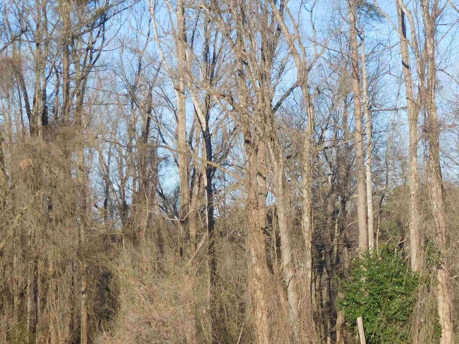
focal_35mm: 93
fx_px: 1233
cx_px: 338
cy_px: 248
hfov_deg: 20.9
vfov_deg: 15.8
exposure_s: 1/400
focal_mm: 11.1
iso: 125
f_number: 4.4
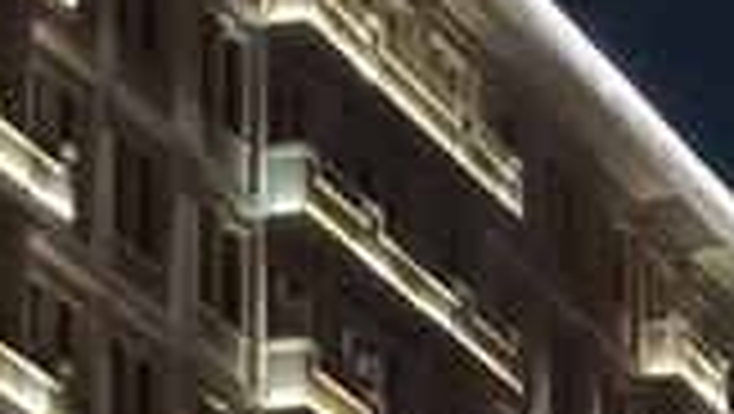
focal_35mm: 328
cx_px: -779
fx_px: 6389
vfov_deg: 3.7
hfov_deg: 6.4
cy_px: 358
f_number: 1.6
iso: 400
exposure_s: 1/100
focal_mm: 5.56
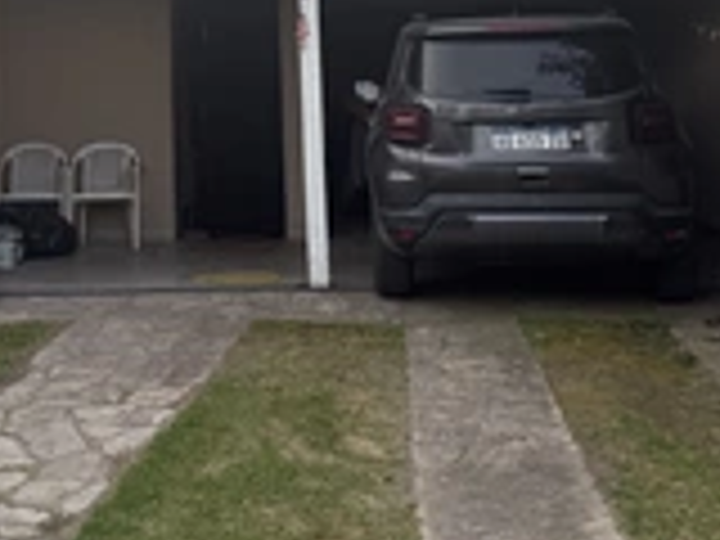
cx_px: 135
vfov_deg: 21.1
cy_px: -54
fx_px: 1373
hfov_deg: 28.7
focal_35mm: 66
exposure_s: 1/370
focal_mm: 6.76
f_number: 1.78
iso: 80
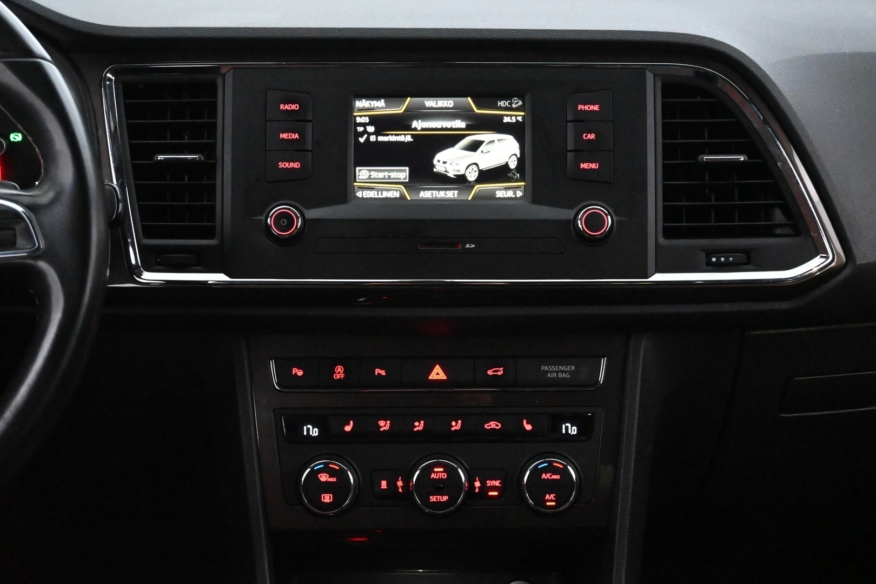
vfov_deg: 23.8
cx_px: 438
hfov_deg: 35.1
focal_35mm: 57
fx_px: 1387
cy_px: 292
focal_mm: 38
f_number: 5.6
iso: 12800
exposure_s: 1/60
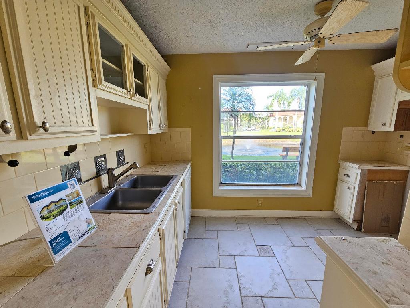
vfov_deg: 89.9
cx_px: 205
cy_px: 154
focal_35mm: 13
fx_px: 154
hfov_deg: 106.2
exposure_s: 1/60
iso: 80
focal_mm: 2.2
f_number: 2.2
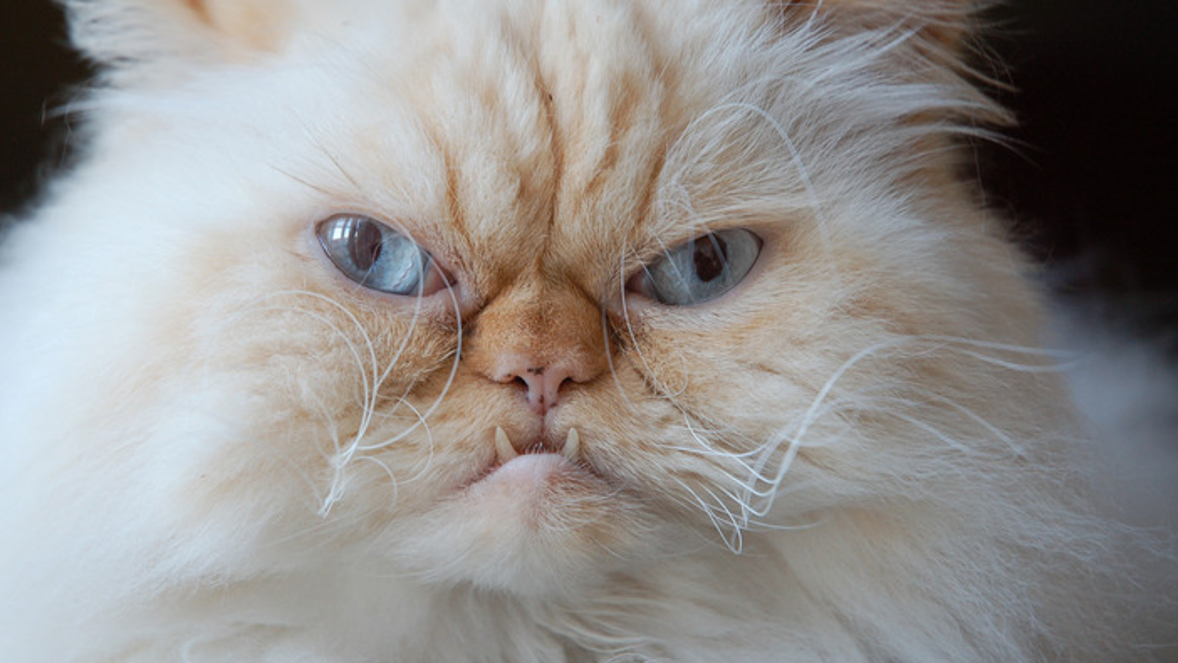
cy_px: 274
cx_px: 529
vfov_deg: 9.9
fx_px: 3811
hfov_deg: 17.6
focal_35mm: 122
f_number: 4.5
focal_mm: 70
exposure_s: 1/20
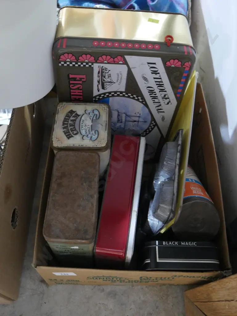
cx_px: 118
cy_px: 158
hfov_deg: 41.8
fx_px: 310
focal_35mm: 34
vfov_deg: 53.9
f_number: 4
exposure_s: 1/13
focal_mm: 17
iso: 3200
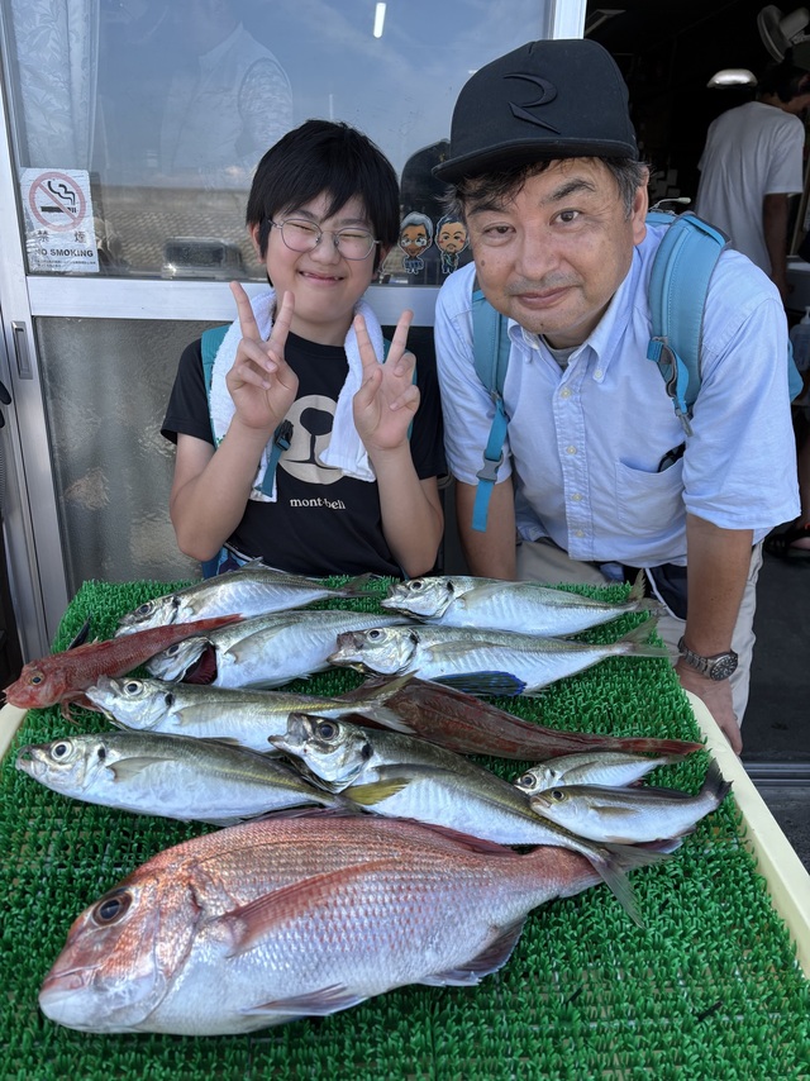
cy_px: 540
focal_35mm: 26
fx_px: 812
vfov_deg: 67.3
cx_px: 405
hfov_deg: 53.0
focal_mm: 5.96
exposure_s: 1/702
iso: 50
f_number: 1.6
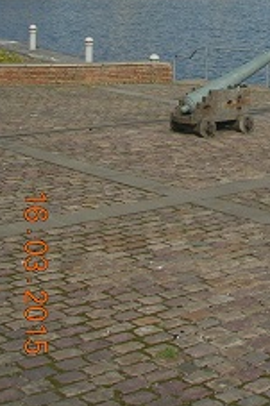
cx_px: 301
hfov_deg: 15.3
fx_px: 980
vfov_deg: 22.2
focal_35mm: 87
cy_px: -30
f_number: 4.8
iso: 64
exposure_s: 1/668
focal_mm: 7.8
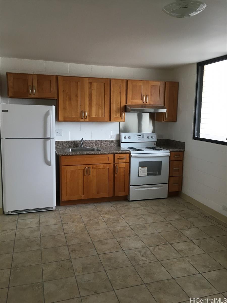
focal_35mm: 29
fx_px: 254
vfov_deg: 61.7
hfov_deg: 48.2
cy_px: 152
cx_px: 114
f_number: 2.2
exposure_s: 1/30
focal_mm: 4.15
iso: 40
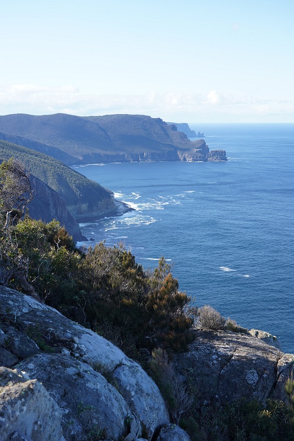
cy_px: 220
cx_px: 147
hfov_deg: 28.1
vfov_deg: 41.1
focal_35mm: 48
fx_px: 588
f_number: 6.3
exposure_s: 1/160
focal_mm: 48
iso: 100
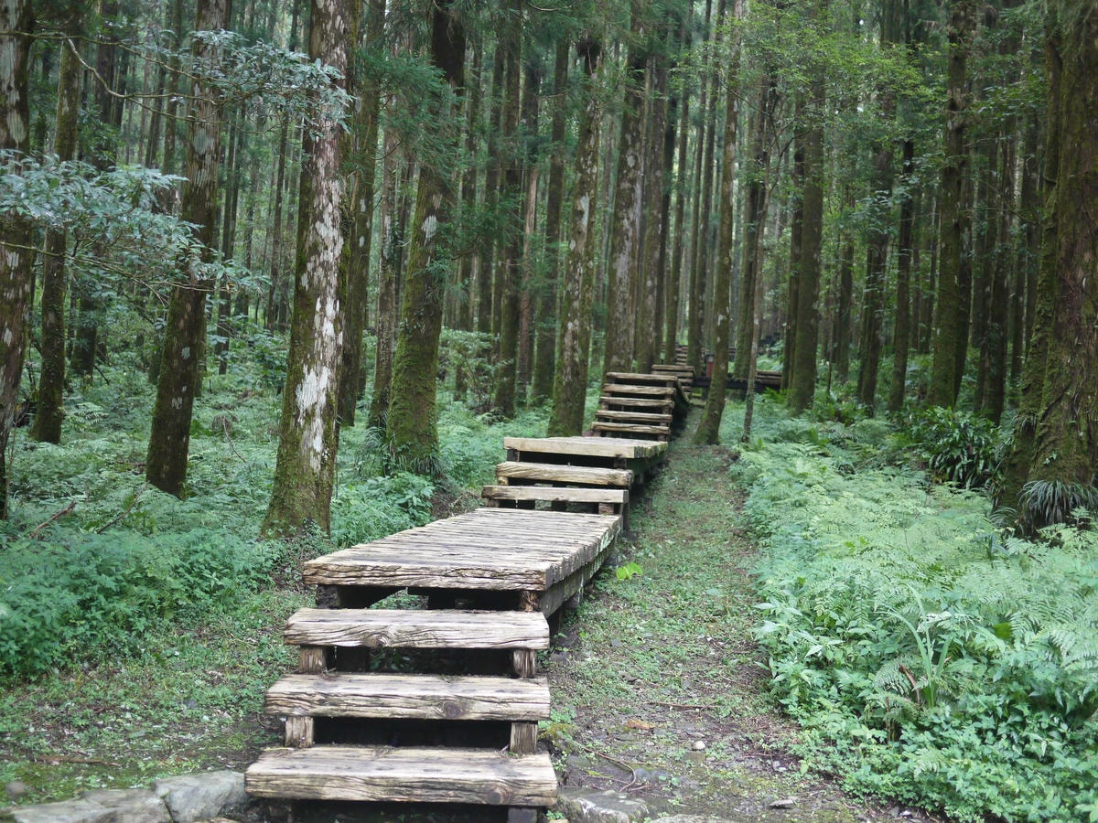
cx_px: 549
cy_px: 412
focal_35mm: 40
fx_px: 1269
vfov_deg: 36.0
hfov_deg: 46.8
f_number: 1.7
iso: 400
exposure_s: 1/60
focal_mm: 20
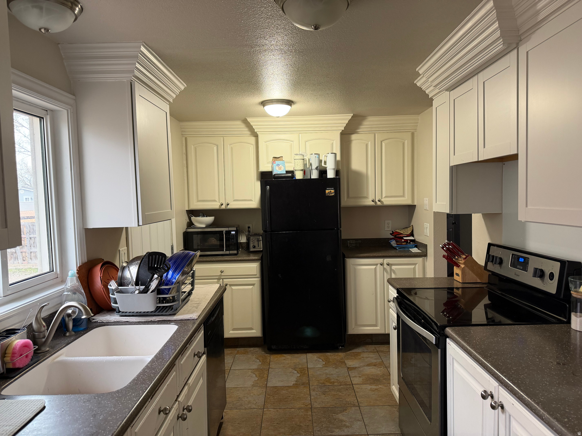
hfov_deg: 71.6
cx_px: 291
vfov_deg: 56.8
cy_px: 218
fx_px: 404
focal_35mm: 24
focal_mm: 6.76
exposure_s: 1/60
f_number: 1.78
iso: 200
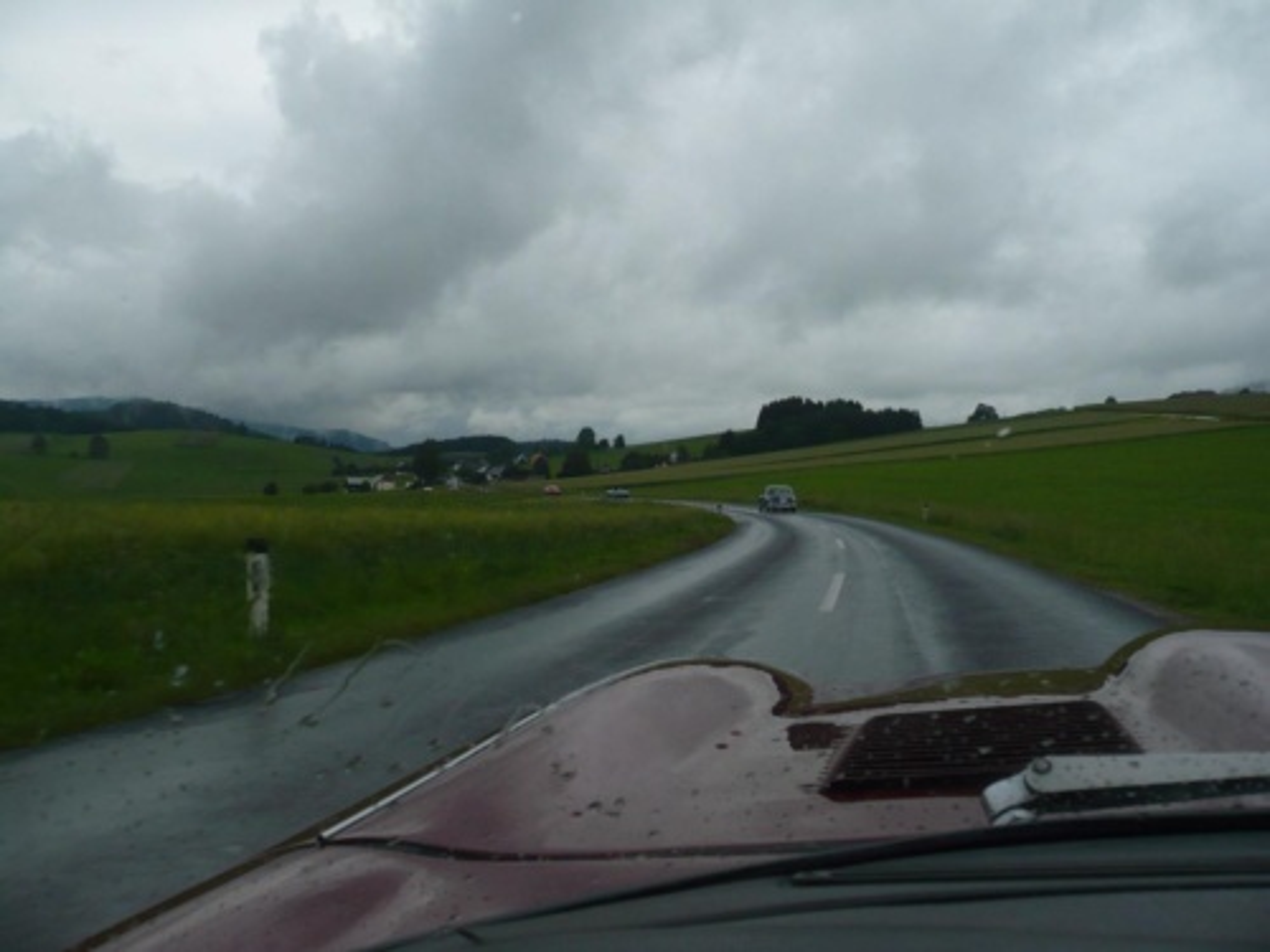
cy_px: 476
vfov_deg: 40.7
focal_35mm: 35
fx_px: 1284
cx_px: 635
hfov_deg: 52.6
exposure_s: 1/320
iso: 100
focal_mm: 5.8
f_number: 8
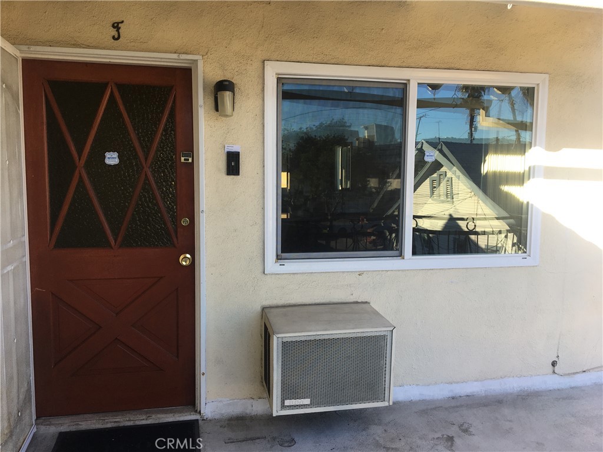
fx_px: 505
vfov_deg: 48.2
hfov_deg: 61.7
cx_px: 302
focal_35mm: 29
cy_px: 226
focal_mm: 4.15
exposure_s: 1/214
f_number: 2.2
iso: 25
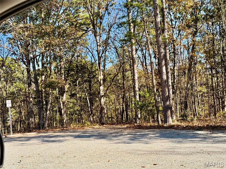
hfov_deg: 39.7
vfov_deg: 30.3
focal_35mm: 48
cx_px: 113
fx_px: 313
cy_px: 84
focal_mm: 6.76
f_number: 1.78
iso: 64
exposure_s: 1/1242
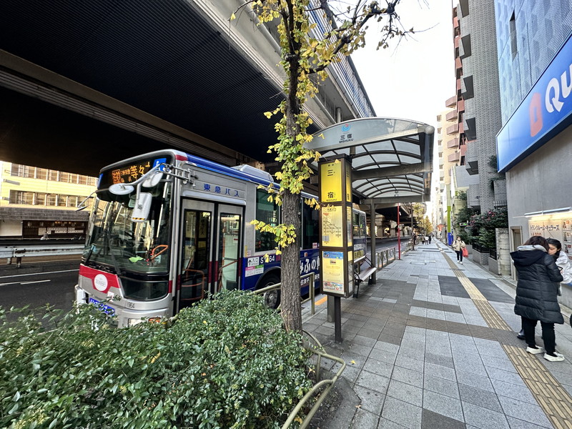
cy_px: 214
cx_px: 286
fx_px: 231
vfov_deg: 85.7
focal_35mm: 14
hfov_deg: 102.1
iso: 160
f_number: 2.2
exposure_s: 1/100
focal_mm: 2.22
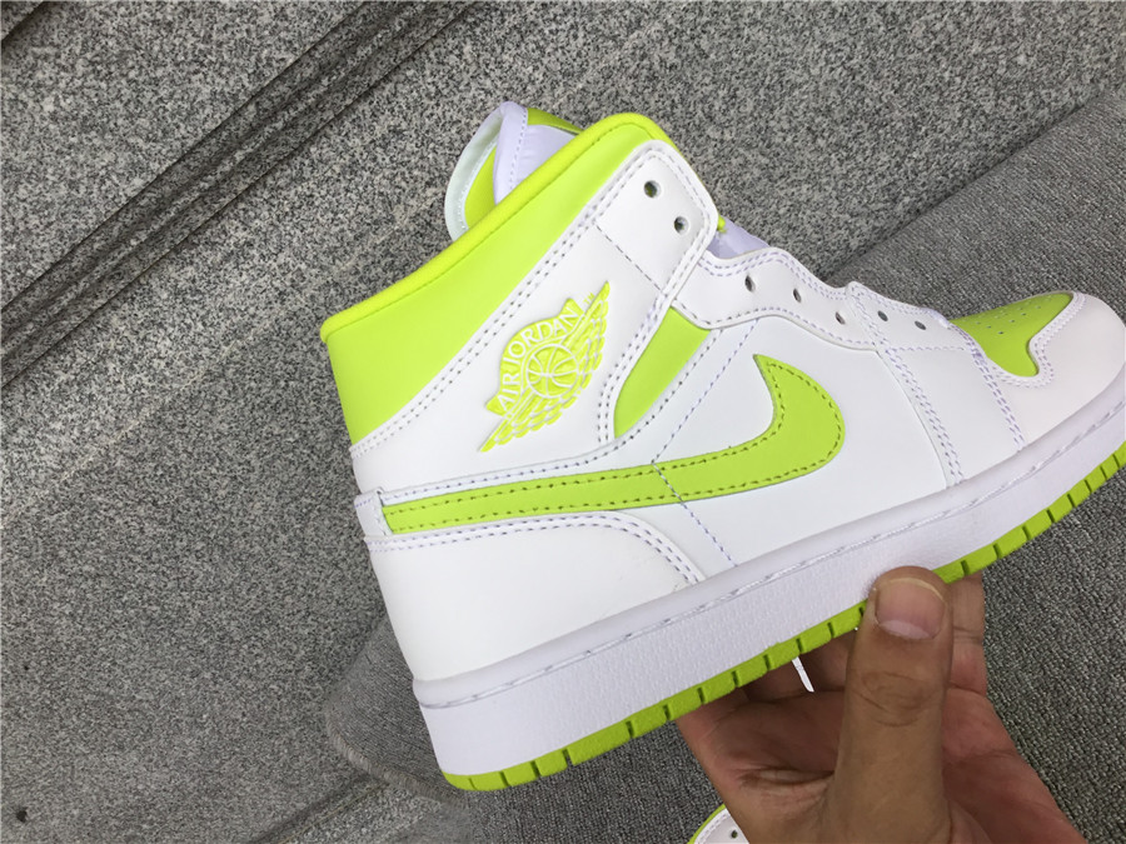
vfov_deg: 45.4
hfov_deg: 58.4
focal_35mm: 31
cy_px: 422
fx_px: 1008
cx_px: 563
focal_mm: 3.3
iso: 25
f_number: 2.4
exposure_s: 1/187
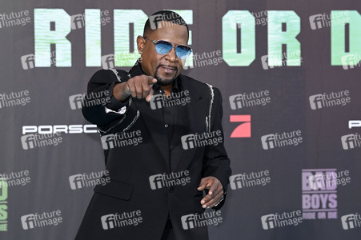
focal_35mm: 130
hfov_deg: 15.8
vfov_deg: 10.5
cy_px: 120
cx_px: 180
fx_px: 1303
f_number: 6.3
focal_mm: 130
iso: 800
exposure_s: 1/200
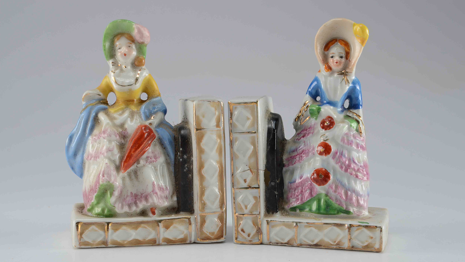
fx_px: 814
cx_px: 232
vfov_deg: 18.3
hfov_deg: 31.9
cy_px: 134
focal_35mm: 66
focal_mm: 42
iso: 100
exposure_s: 1/80
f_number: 13
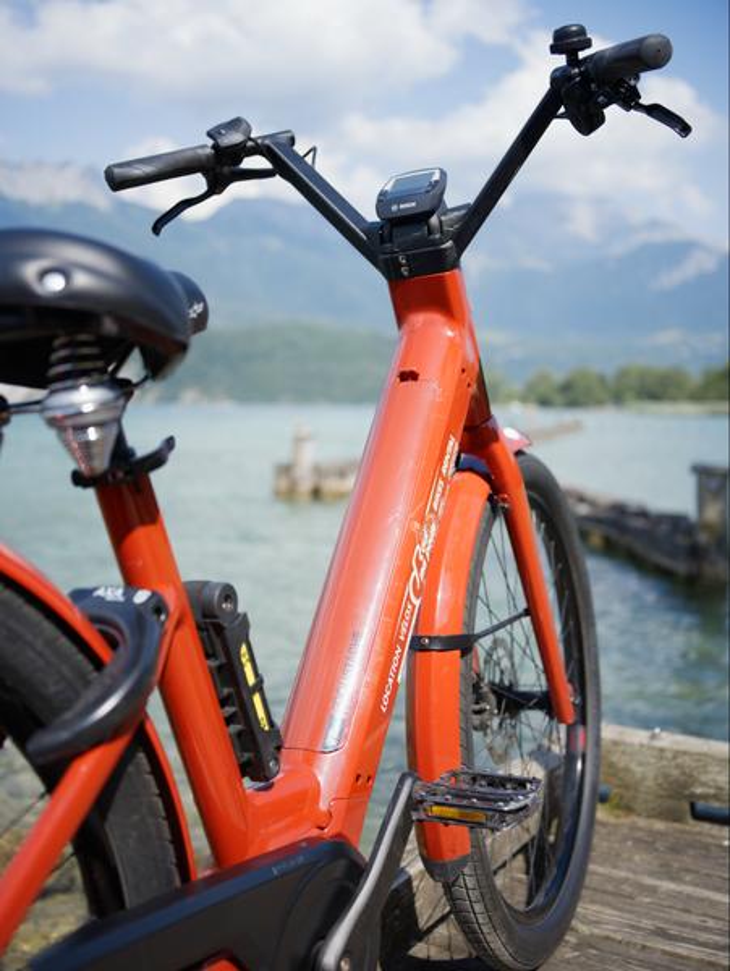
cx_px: 365
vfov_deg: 46.8
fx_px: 1123
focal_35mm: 40
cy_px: 486
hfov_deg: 36.0
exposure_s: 1/1300
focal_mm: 50
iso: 160
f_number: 3.5
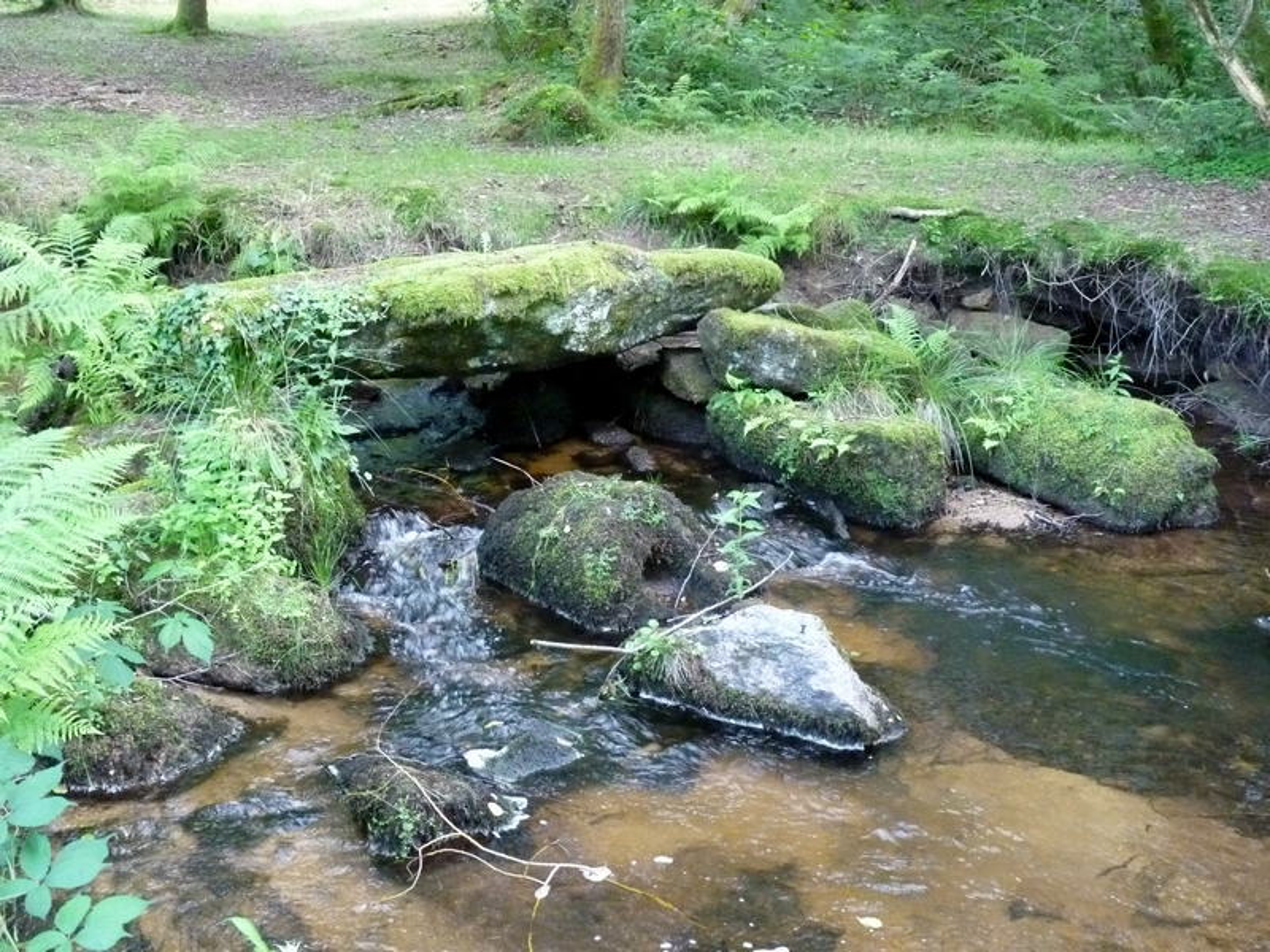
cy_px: 476
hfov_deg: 42.9
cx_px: 635
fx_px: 1614
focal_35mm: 44
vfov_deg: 32.9
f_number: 3
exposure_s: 1/30
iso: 800
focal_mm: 7.8
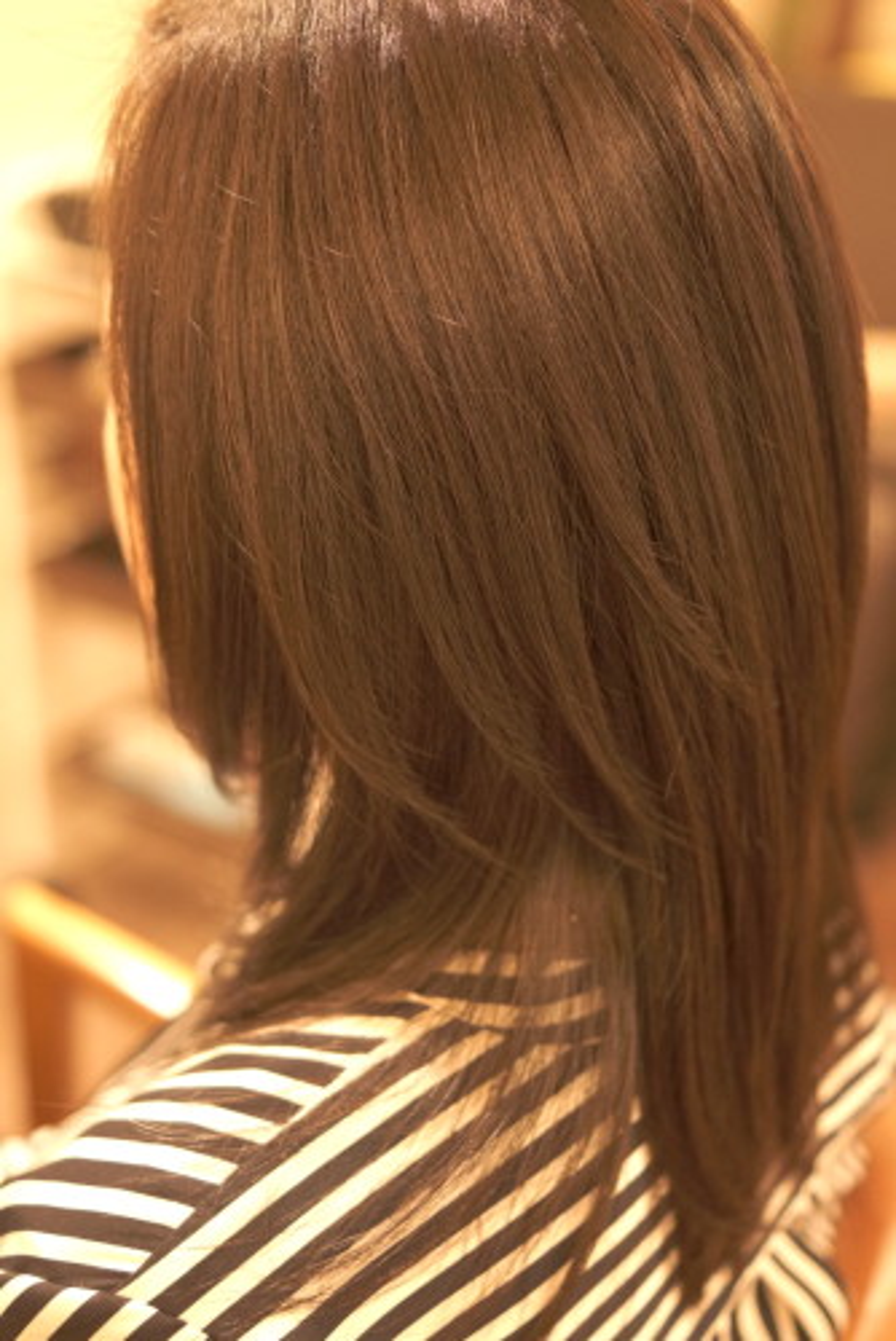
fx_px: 1957
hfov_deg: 25.8
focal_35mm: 52
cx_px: 448
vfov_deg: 37.8
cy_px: 670
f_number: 2.2
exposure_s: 1/160
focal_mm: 35
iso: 800
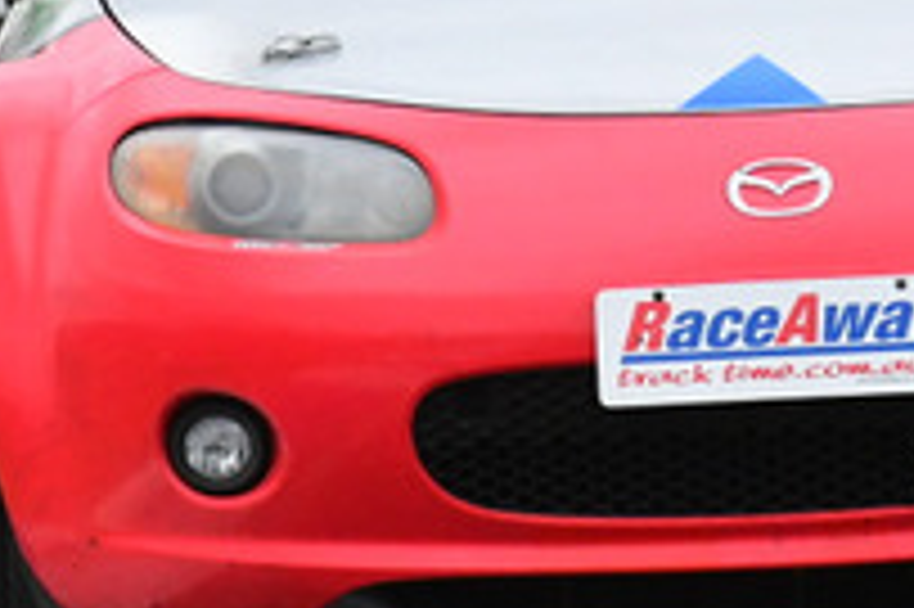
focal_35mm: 2957
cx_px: 576
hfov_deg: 0.7
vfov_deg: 0.5
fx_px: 75012
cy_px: -320
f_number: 10
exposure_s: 1/640
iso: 1600
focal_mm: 500
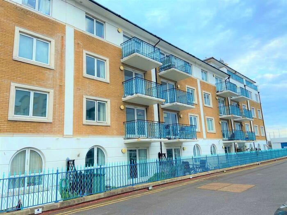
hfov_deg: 67.3
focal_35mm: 26
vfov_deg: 53.1
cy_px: 108
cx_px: 144
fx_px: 216
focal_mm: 4.25
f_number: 1.8
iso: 32
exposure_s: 1/1053
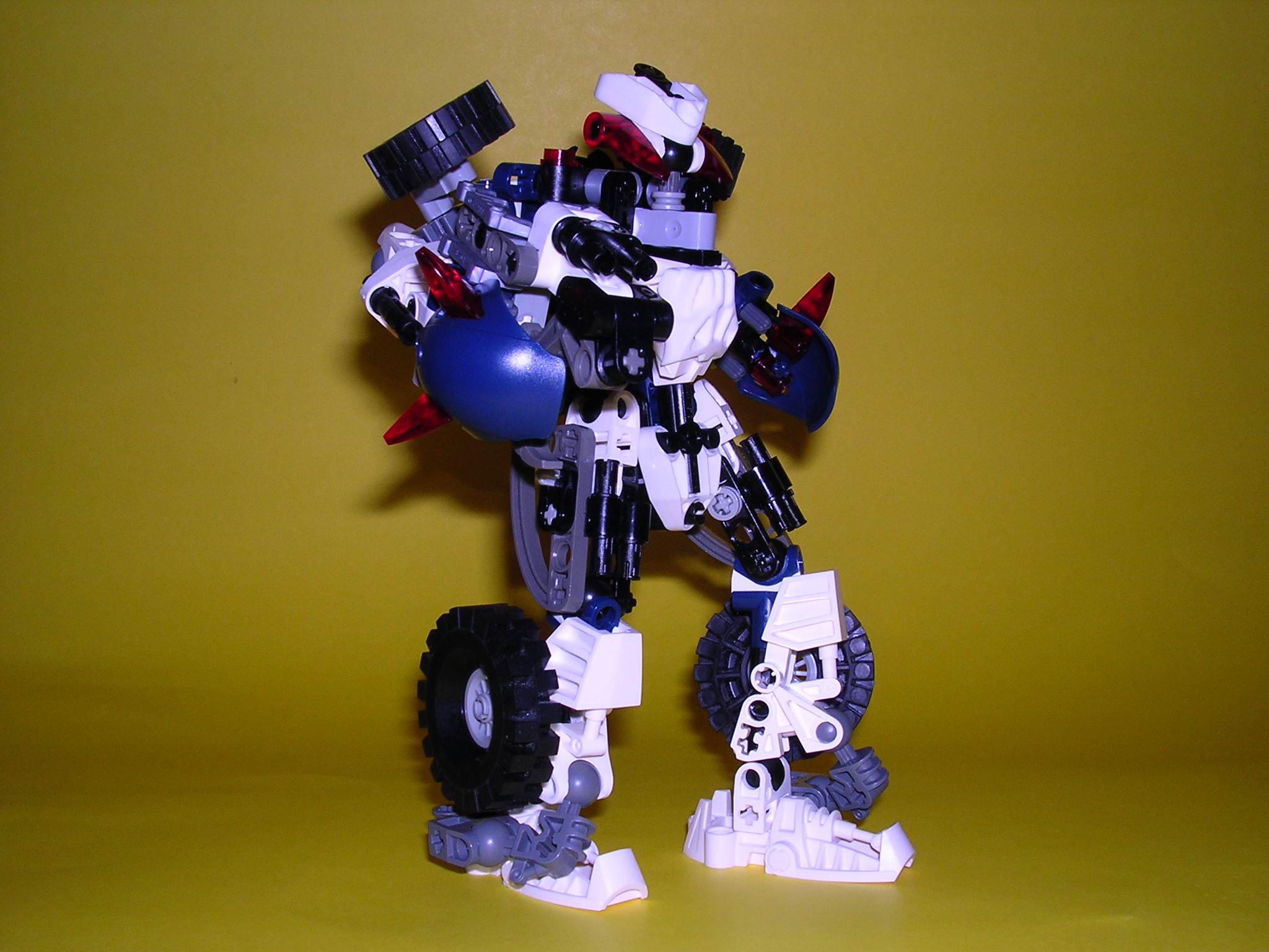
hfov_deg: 49.0
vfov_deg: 37.7
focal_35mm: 38
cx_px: 634
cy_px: 476
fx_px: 1393
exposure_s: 1/60.1
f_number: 5.6
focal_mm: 5.8
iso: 100
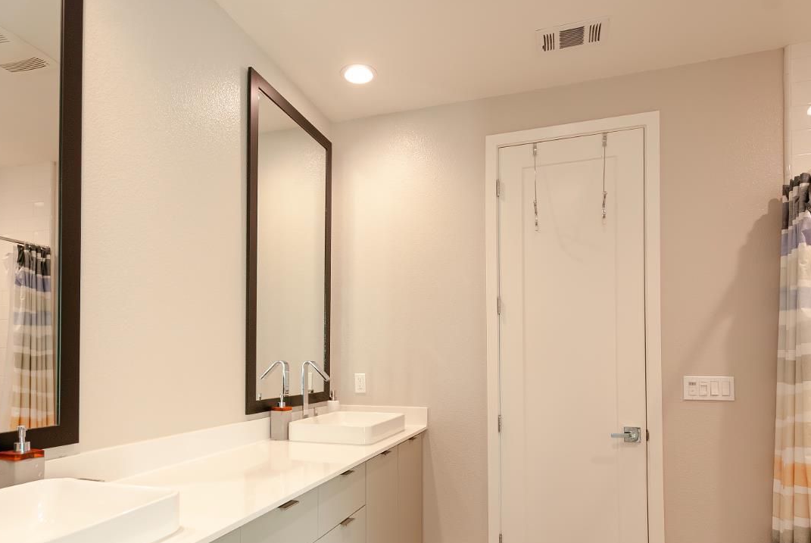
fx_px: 474
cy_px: 353
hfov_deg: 81.1
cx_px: 388
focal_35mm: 21
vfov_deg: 58.6
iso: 400
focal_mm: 10
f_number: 5.6
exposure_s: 1/25
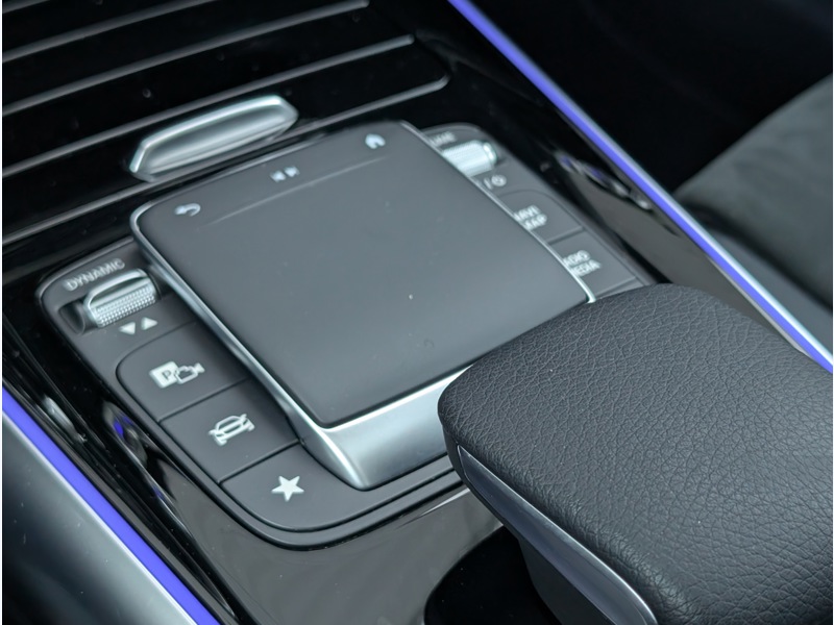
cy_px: 312
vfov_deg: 29.7
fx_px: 1181
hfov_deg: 38.9
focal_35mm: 49
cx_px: 417
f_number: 1.68
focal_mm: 6.9
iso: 322
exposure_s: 1/131
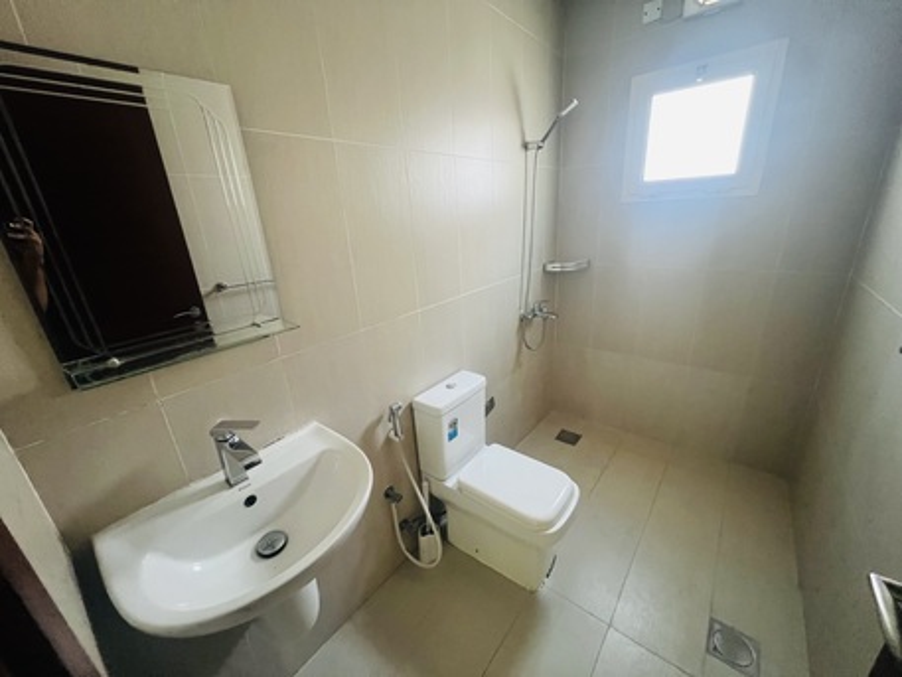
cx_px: 451
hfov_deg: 106.2
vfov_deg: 89.9
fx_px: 339
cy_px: 338
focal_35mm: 13
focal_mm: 1.57
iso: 800
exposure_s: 1/60
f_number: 1.8
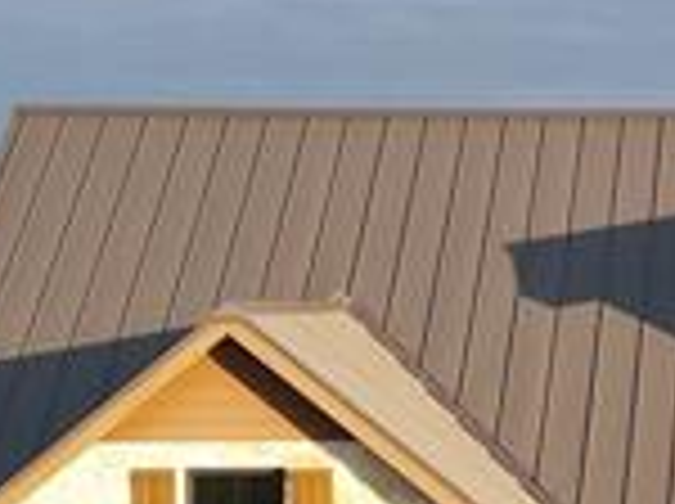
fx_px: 3193
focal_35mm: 164
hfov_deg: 11.1
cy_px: 297
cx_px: 1305
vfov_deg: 9.0
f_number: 2.8
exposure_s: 1/80
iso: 100
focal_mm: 4.5
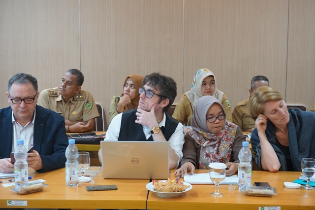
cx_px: 158
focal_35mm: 60
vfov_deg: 22.6
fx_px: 525
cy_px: 105
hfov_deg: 33.4
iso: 3200
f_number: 5.6
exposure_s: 1/25
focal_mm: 40
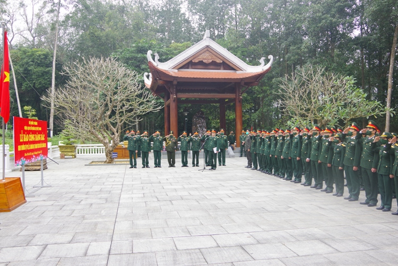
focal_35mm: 31
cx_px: 199
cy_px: 133
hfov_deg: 60.3
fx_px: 343
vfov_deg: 42.3
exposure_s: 1/125
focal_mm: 21
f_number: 6.3
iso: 400
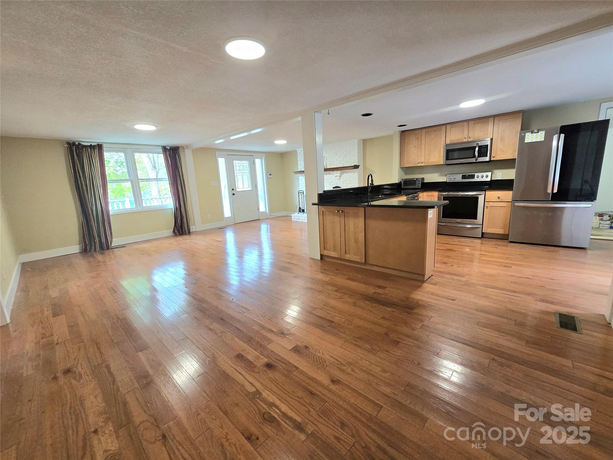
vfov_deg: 89.9
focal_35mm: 13
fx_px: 230
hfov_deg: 106.2
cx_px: 306
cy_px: 230
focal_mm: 2.2
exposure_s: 1/60.2
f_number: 2.2
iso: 200
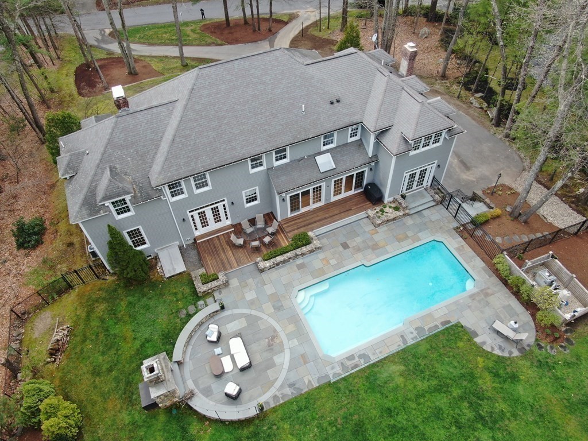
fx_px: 408
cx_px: 294
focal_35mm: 24
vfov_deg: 56.8
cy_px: 220
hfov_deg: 71.6
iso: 100
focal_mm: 4.39
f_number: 2.8
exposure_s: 1/200
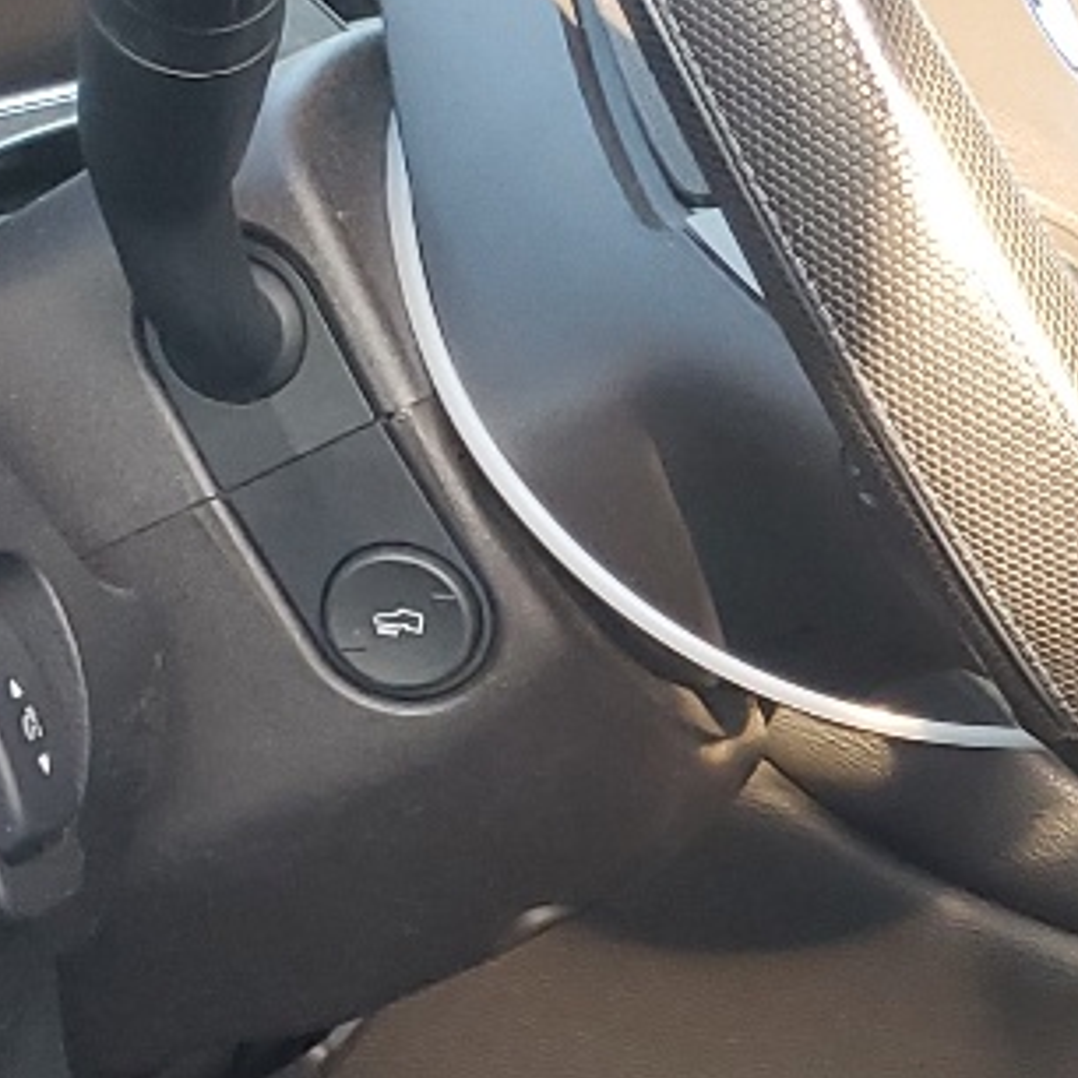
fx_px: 4228
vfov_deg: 14.0
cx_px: 1860
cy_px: 1367
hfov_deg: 13.3
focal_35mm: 120
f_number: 1.5
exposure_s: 1/120
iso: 60
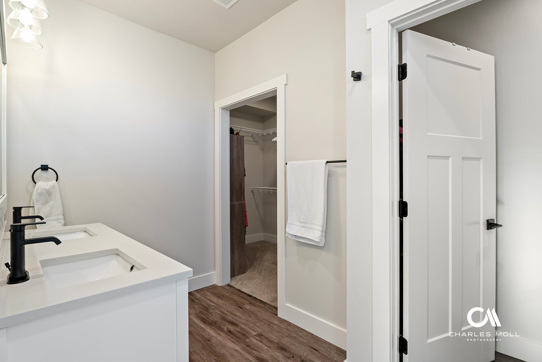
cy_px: 181
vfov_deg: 70.5
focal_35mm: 17
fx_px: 256
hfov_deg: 93.3
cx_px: 271
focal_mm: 17
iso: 400
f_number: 8
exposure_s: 1/6
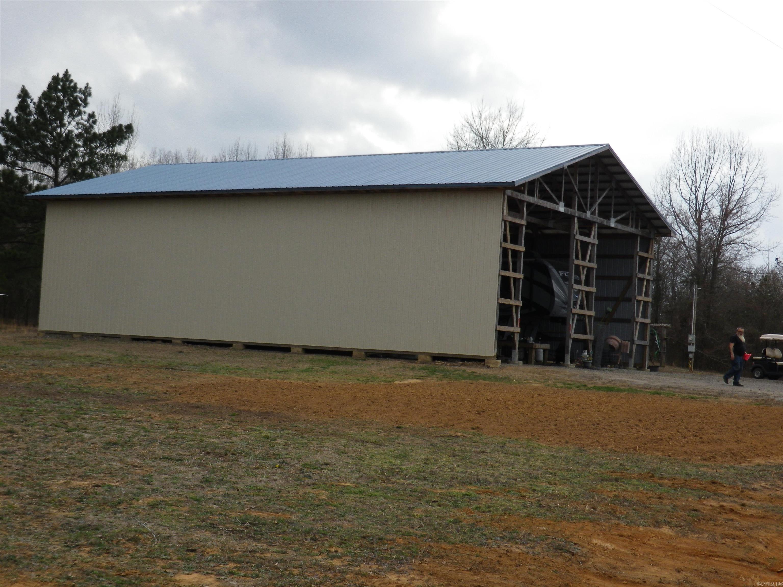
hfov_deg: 36.2
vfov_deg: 27.5
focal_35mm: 53
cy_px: 294
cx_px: 392
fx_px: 1199
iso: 80
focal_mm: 9.5
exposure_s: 1/320
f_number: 4.4
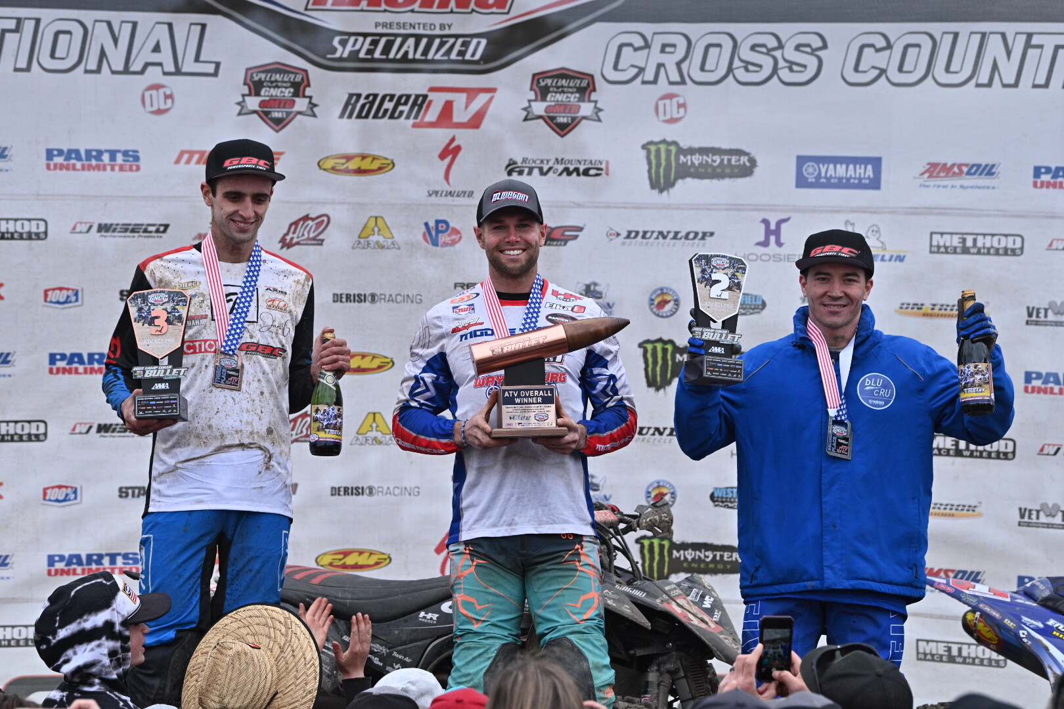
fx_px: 4729
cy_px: 354
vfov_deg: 8.6
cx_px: 532
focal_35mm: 160
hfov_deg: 12.8
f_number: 5.6
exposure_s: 1/1000
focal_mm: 160
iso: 1000
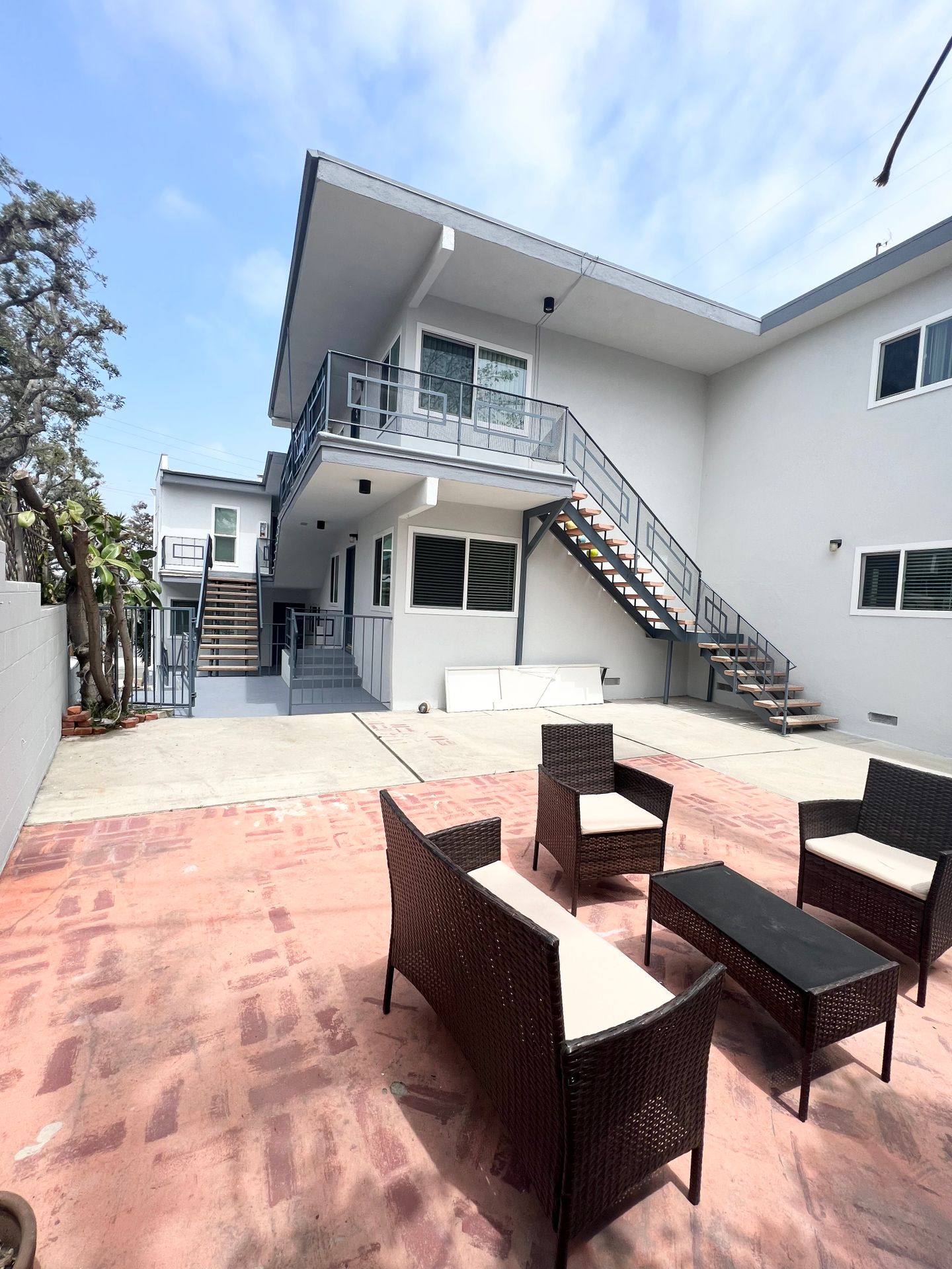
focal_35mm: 13
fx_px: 477
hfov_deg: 89.9
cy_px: 634
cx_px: 476
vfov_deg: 106.2
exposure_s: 1/1754
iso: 32
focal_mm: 1.57
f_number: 1.8
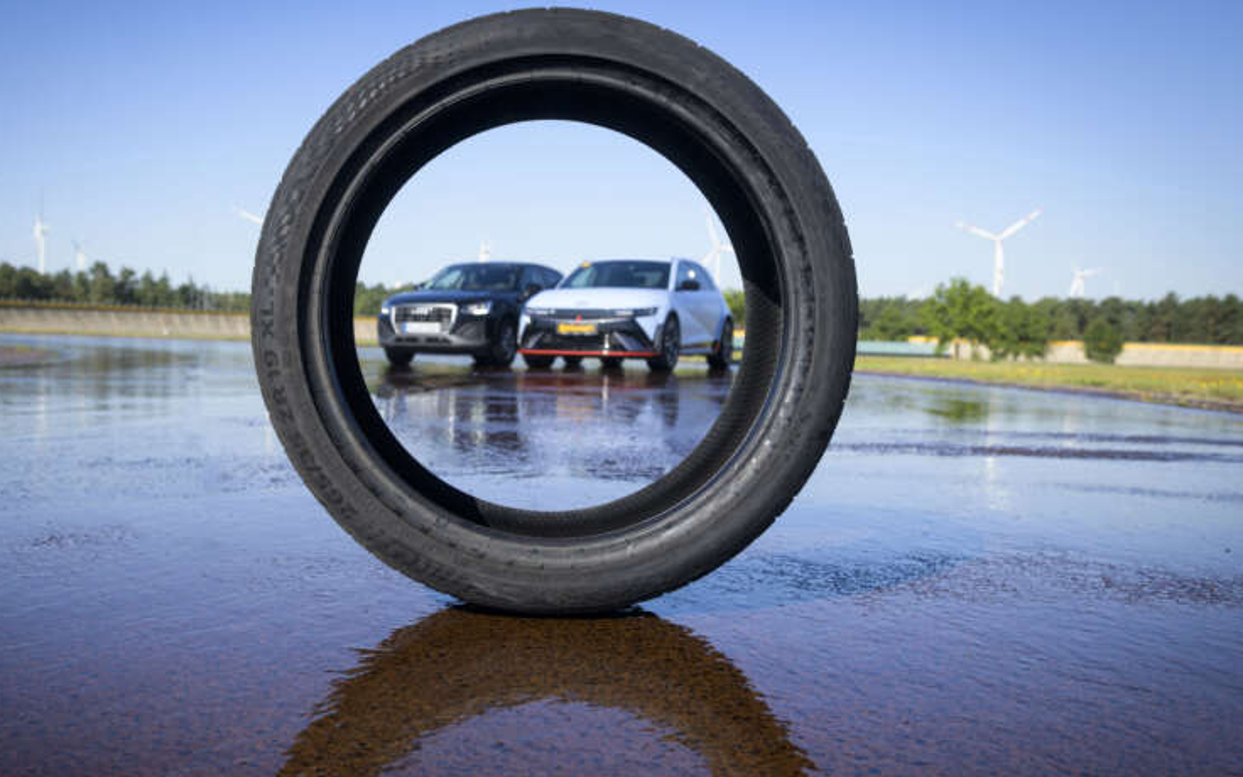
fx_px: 1355
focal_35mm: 40
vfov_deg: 32.0
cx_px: 546
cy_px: 435
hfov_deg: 49.2
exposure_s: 1/200
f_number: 6.3
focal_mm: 34
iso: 64
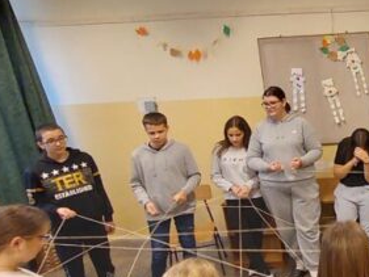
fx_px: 395
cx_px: 407
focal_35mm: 37
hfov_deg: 40.4
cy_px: 151
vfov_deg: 38.7
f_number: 2.2
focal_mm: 1.74
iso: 200
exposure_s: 1/50
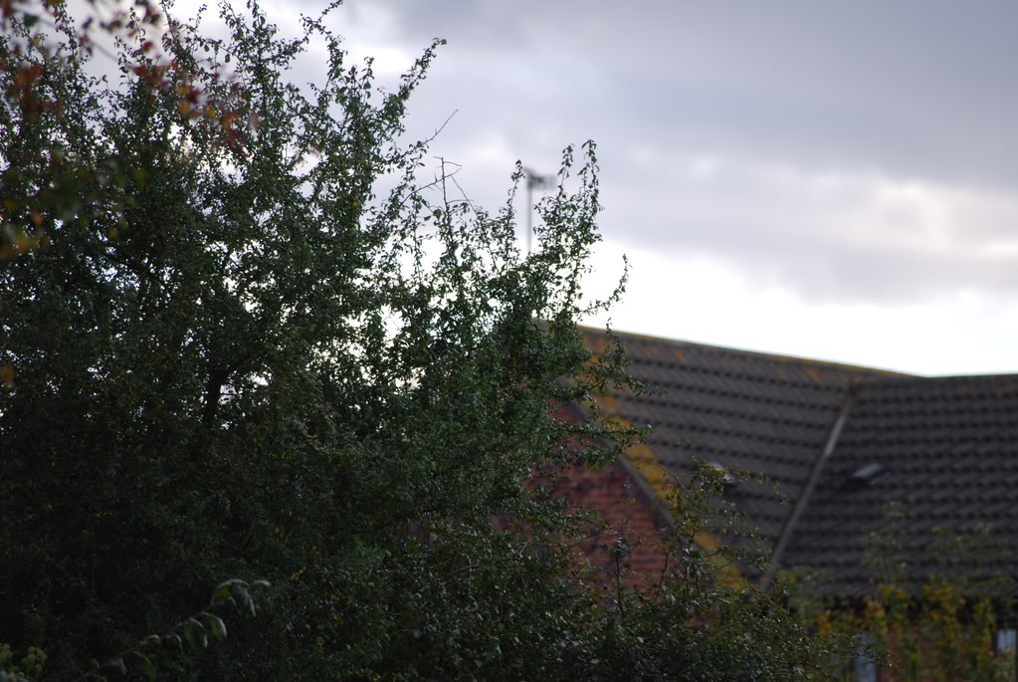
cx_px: 509
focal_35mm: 300
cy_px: 341
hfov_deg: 6.9
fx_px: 8494
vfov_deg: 4.6
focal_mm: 200
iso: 100
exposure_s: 1/125
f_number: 5.6
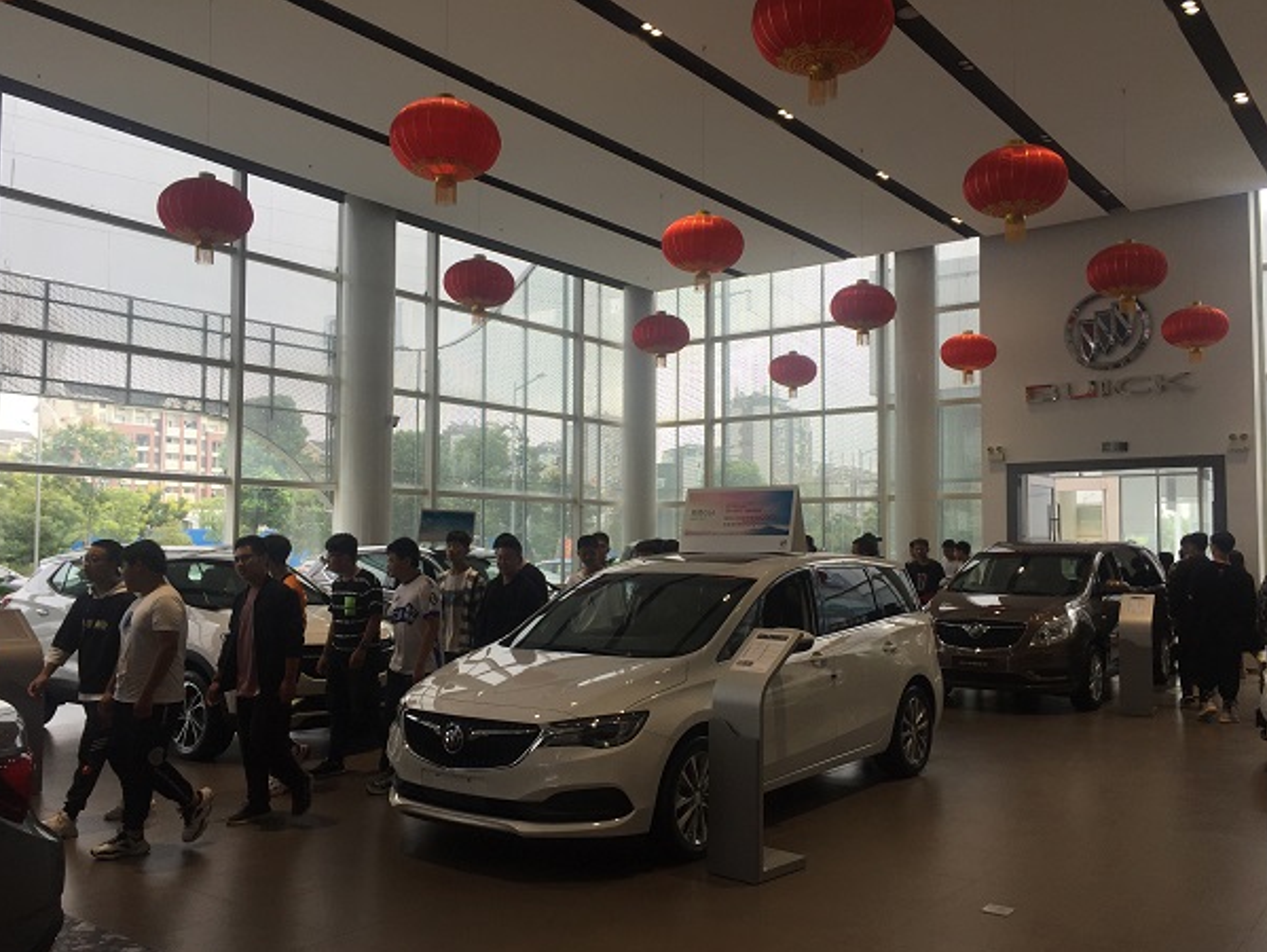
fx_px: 1099
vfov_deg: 46.8
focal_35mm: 30
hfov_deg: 59.9
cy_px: 488
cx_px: 637
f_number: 2.2
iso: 32
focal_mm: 4.15
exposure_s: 1/229
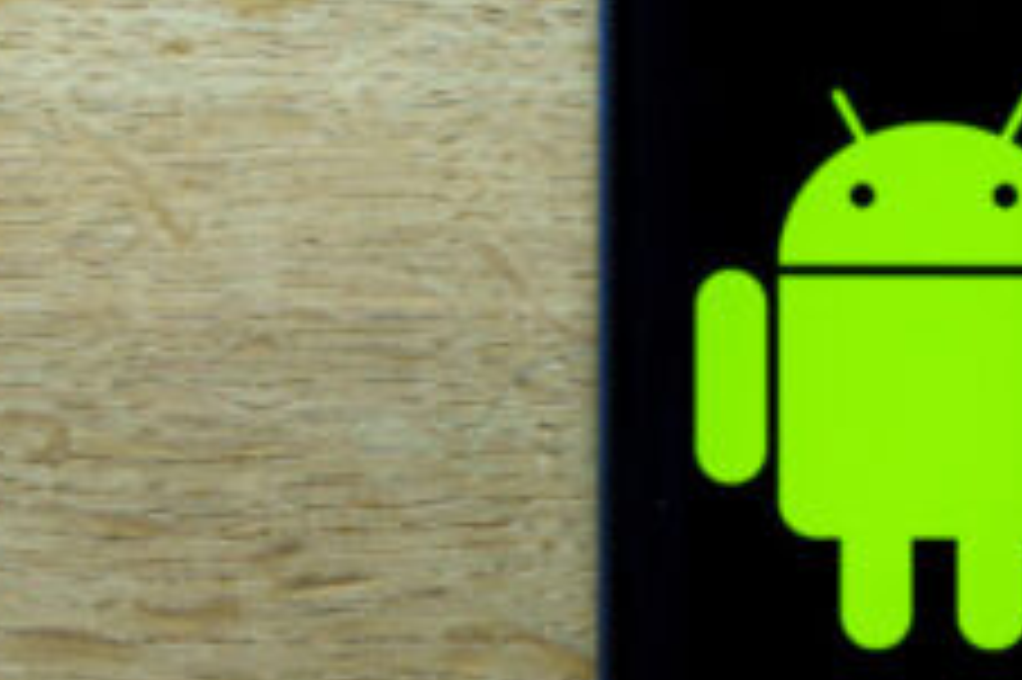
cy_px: 392
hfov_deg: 8.7
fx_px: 6723
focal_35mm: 237
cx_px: 149
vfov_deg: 5.8
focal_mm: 70
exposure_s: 1/80
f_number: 5.6
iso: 320
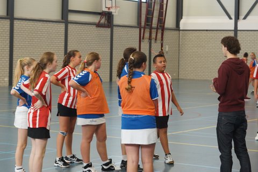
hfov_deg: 27.0
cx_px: 129
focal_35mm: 75
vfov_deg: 18.2
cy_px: 86
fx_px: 537
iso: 800
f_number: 3.5
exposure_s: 1/200
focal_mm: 50
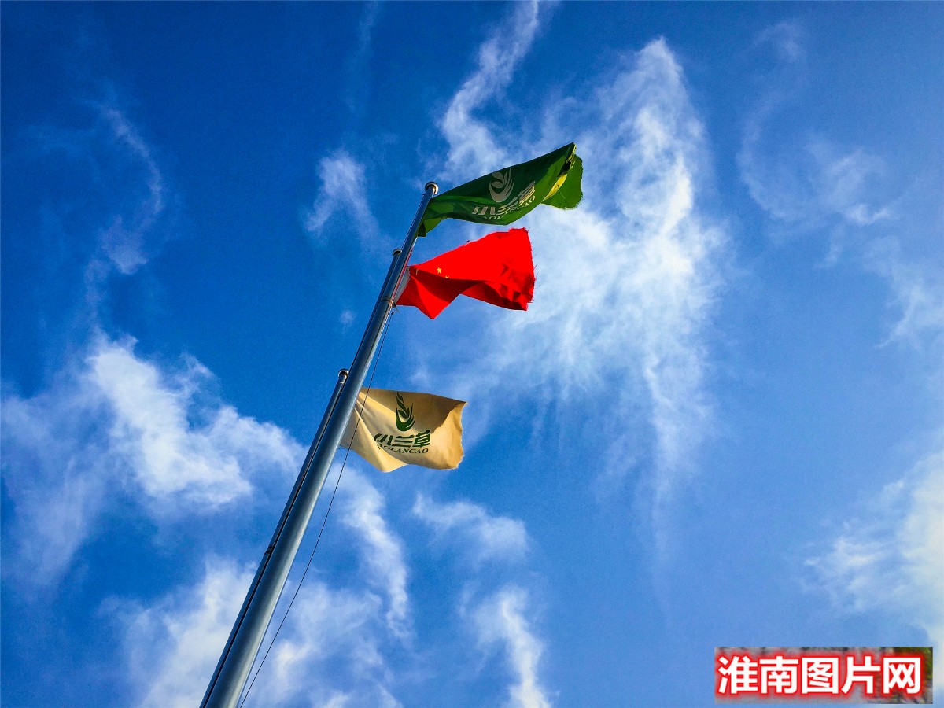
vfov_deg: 48.2
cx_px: 472
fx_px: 791
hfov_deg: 61.7
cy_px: 354
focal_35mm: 29
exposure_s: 1/1236
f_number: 2.2
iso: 32
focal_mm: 4.15
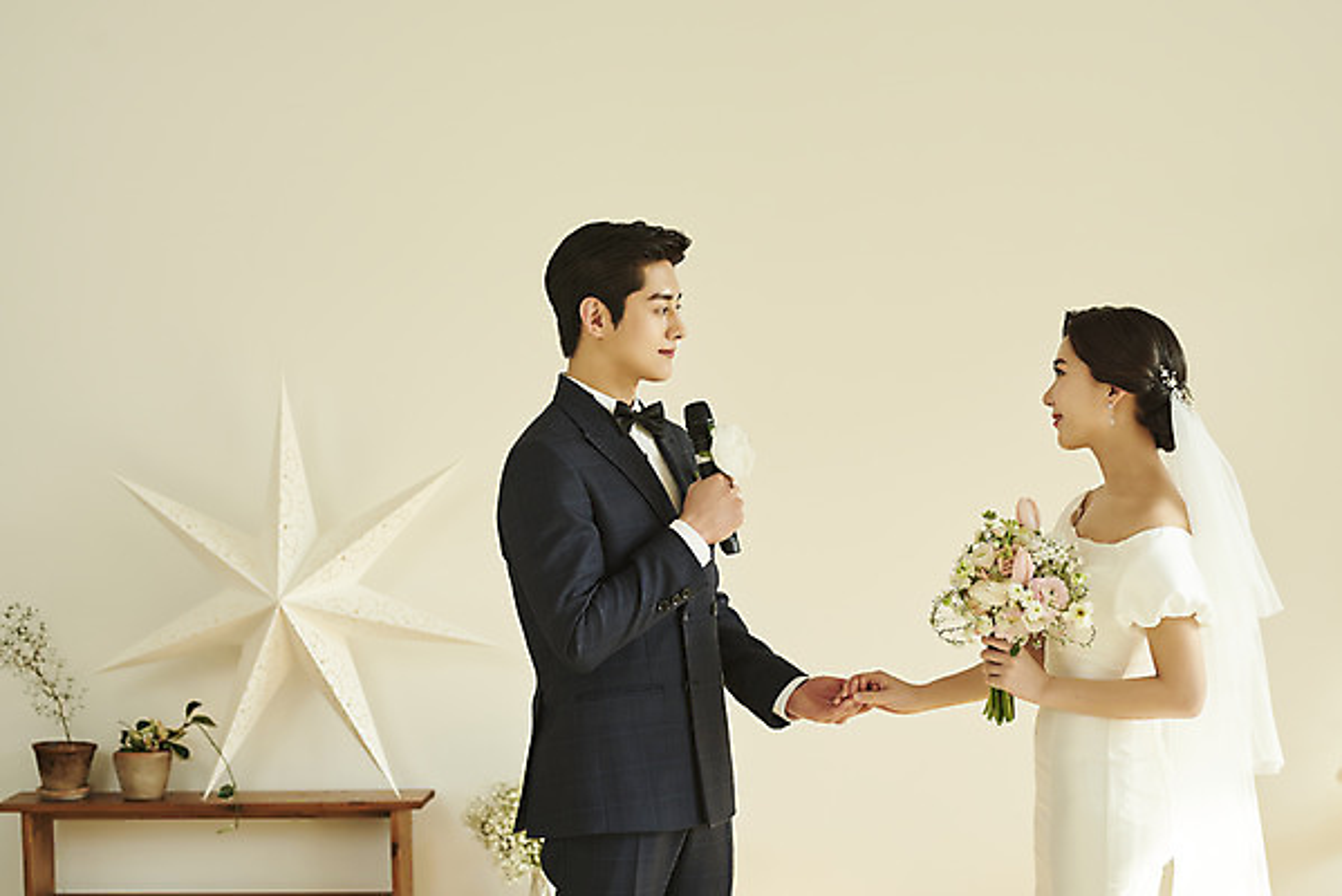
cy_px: 448
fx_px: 3170
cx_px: 671
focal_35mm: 85
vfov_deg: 16.1
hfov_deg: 23.9
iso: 250
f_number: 4
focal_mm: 85
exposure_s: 1/125
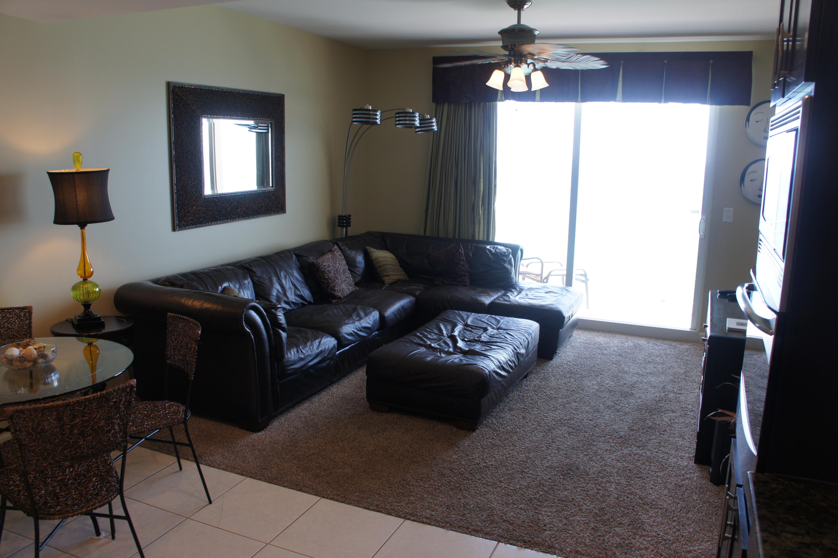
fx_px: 628
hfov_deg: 67.4
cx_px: 419
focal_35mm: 27
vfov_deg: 47.9
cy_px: 279
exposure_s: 1/50
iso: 200
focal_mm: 18
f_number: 4.5
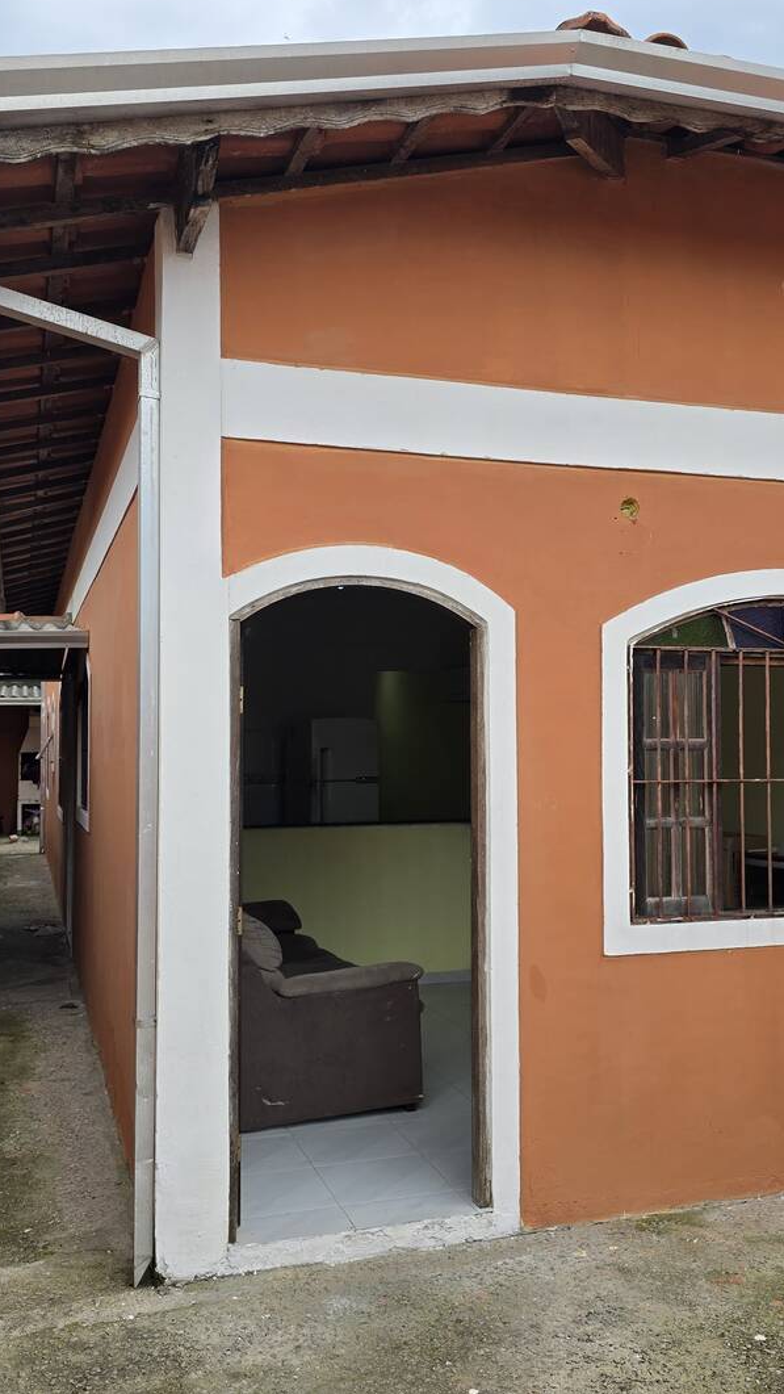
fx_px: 1256
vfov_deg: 58.0
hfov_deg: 34.5
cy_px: 690
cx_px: 492
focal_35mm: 34
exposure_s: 1/443
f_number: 1.7
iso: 12
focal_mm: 6.3
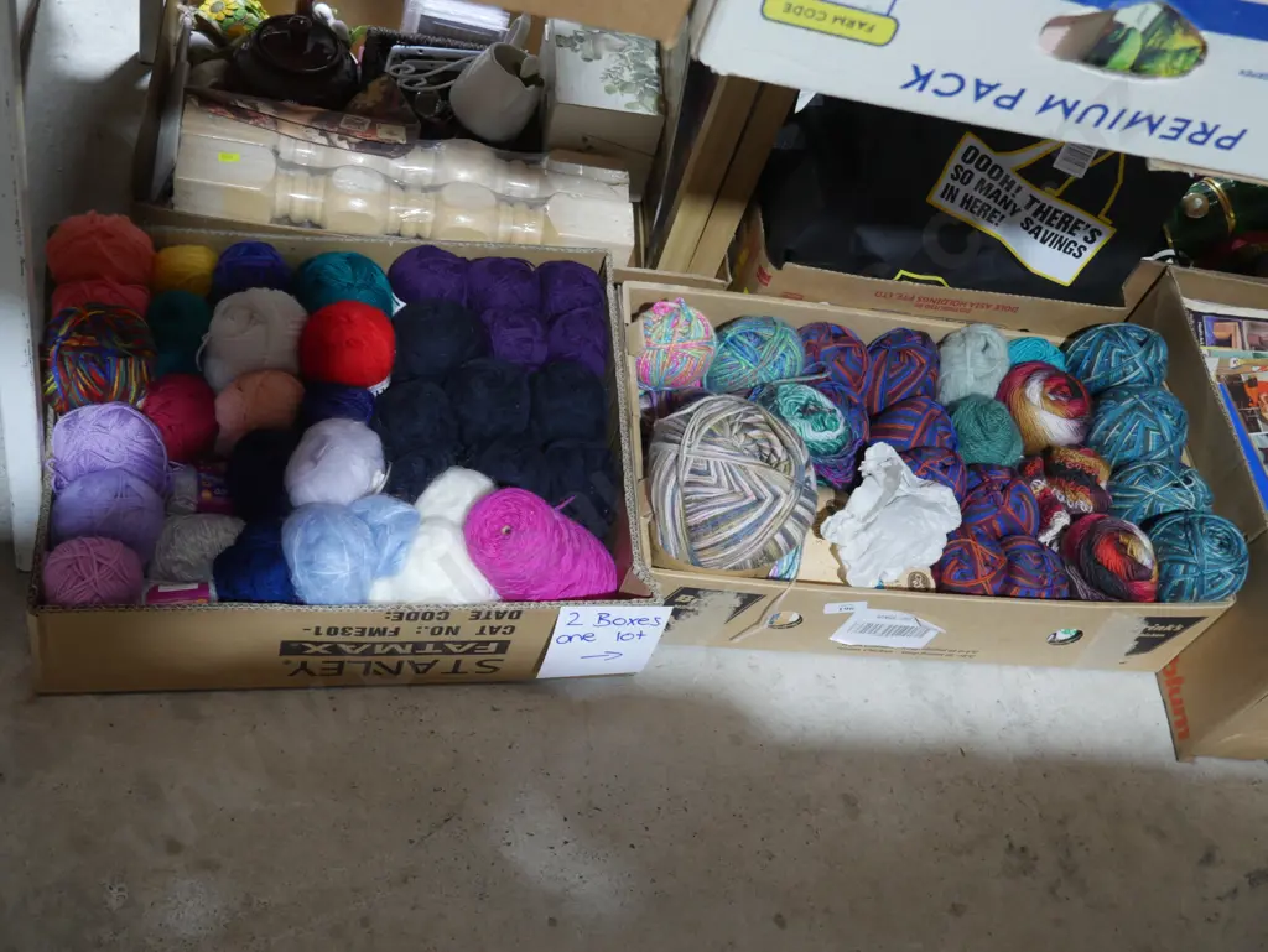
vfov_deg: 34.4
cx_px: 634
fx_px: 1539
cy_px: 476
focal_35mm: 42
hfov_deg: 44.8
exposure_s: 1/60
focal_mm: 21
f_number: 4.6
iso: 800
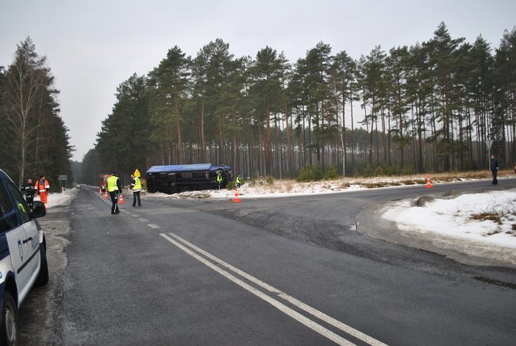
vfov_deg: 48.1
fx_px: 388
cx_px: 258
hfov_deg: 67.3
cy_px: 173
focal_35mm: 27
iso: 100
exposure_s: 1/200
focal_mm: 18
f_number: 3.5
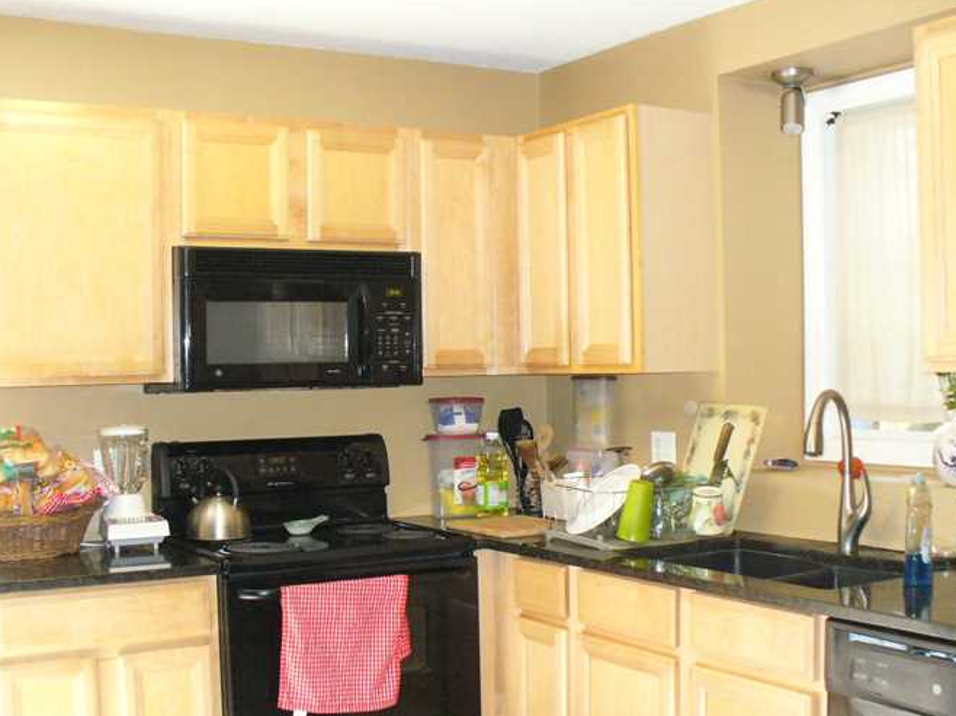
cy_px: 407
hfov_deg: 42.1
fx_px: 1242
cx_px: 498
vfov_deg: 32.1
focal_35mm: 45
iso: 320
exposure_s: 1/30
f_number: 2.8
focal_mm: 6.1
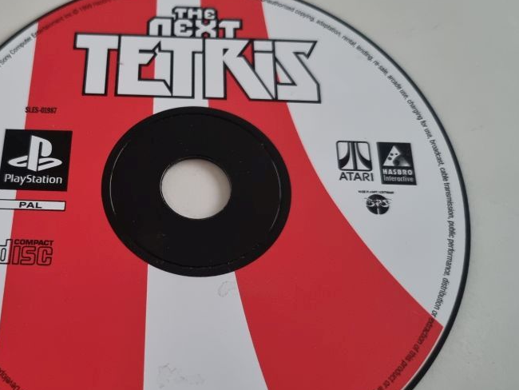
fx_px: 600
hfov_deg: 45.9
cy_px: 226
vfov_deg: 35.9
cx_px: 166
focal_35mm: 40
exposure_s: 1/33
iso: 640
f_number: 1.8
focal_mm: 5.4
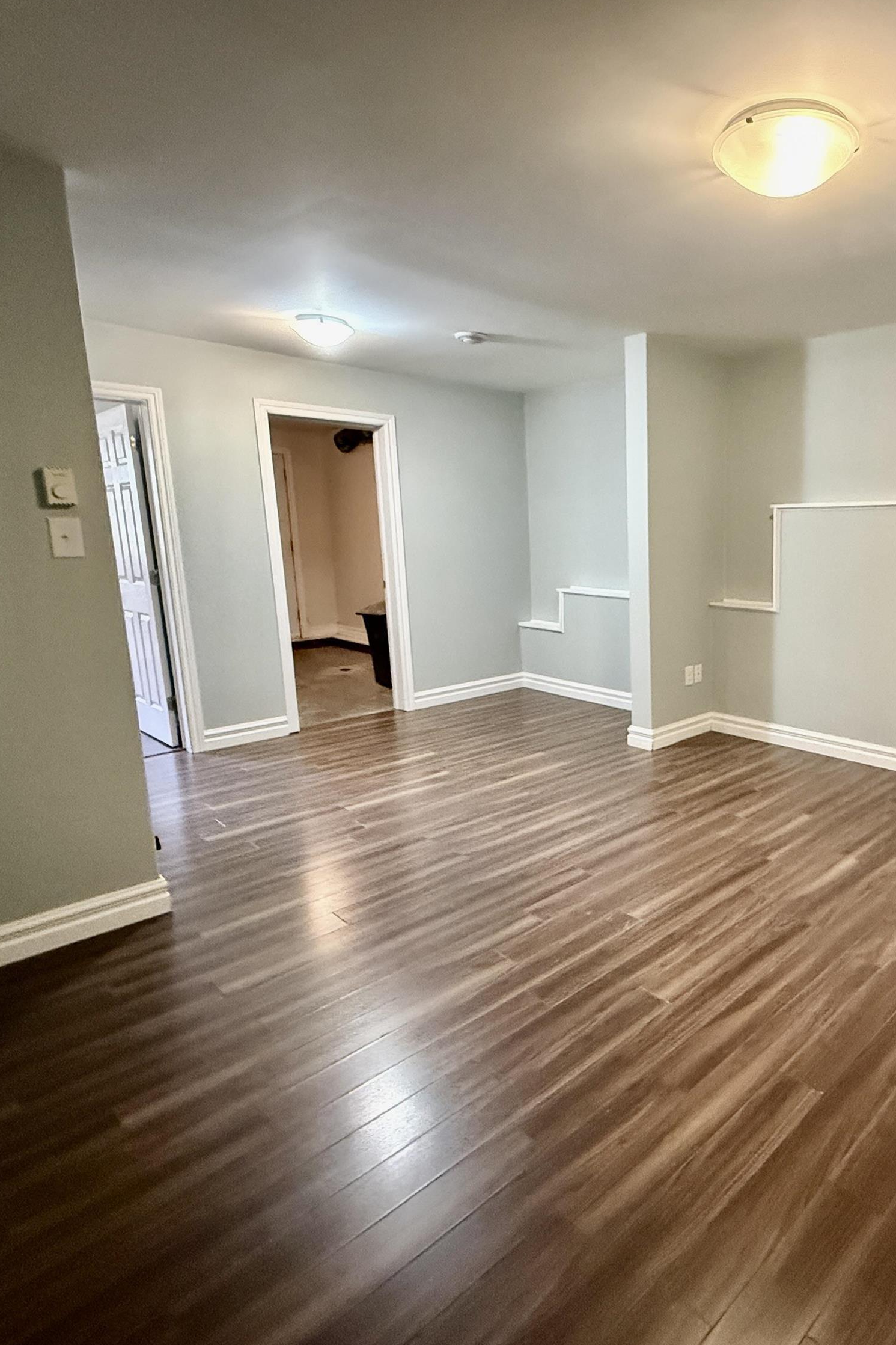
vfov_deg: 84.0
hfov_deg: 58.6
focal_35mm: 20
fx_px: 747
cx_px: 677
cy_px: 666
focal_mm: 2.22
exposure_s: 1/60
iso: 1000
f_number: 2.2
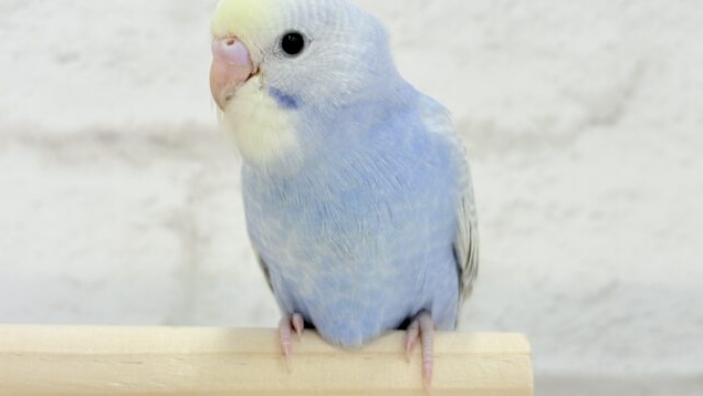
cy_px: 132
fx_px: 1063
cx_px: 350
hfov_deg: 36.6
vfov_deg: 21.0
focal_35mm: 57
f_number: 1.6
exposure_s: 1/50
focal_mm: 5.96
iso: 40
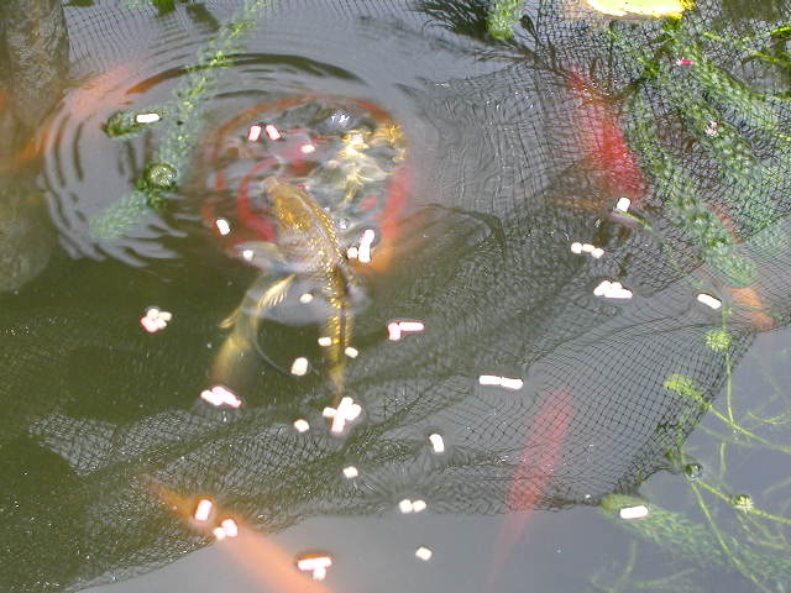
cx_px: 396
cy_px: 296
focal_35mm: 111
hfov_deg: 17.7
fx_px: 2536
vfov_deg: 13.3
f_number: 4.8
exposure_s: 1/65.3
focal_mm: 16.8
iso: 100
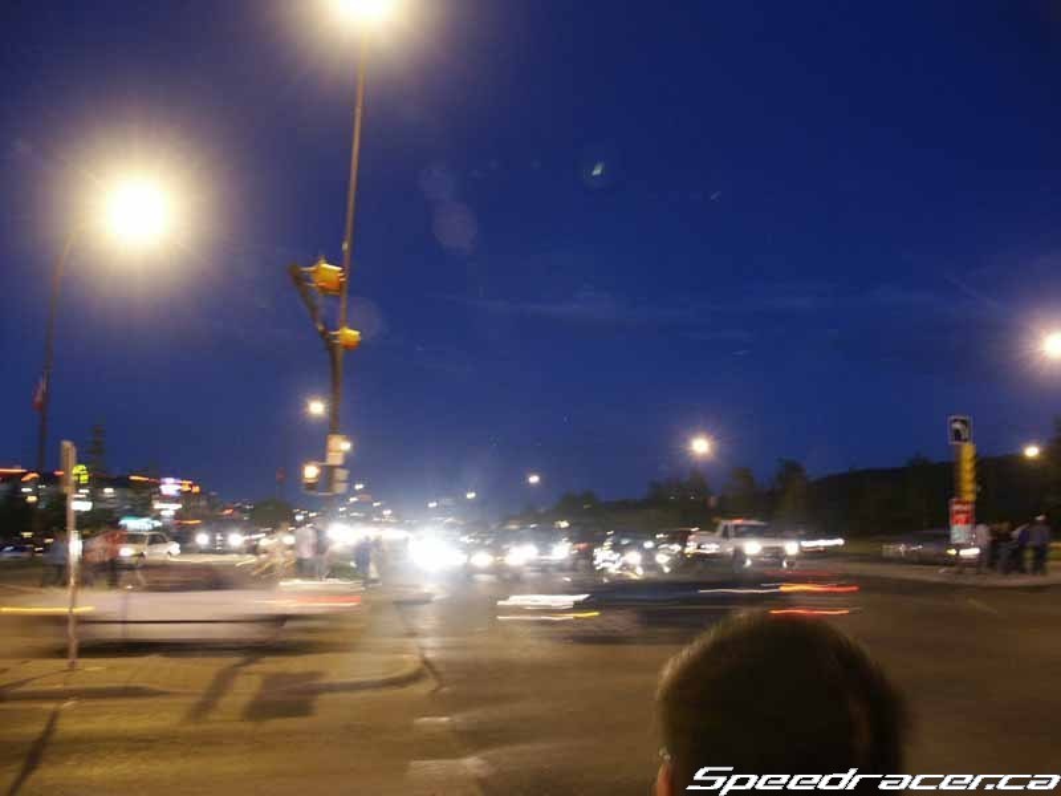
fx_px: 889
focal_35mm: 29
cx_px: 530
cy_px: 398
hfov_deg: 61.7
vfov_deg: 48.2
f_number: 2.8
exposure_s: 1/4
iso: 200
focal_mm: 7.59
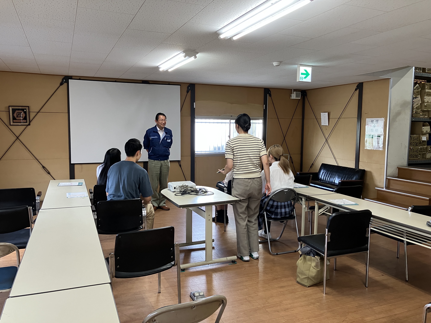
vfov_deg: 49.7
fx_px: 349
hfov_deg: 63.4
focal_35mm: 28
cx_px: 216
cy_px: 162
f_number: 1.8
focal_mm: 3.99
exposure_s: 1/60
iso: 125
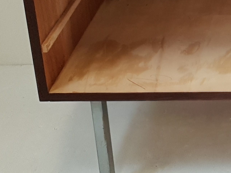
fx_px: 547
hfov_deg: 21.0
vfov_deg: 17.4
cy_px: -21
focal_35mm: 82
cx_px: 325
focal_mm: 4.3
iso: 200
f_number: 2.4
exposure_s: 1/50
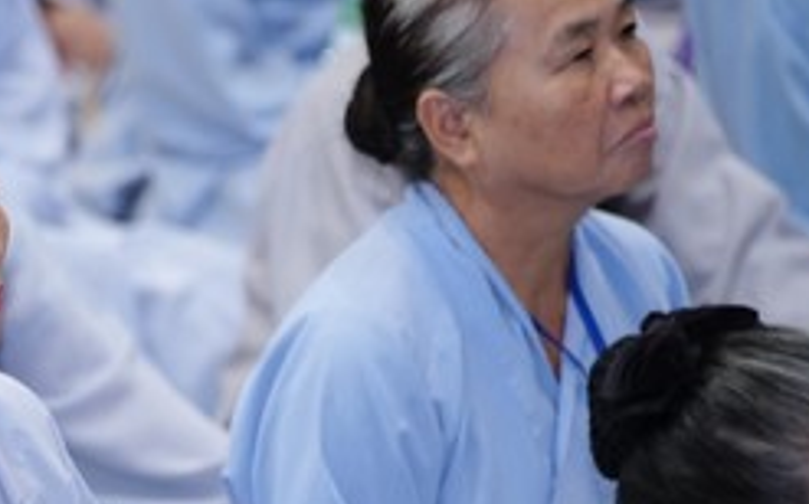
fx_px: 8879
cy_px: 391
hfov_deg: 5.2
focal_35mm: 403
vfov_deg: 3.3
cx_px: -174
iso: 2000
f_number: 2.8
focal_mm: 150
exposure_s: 1/250
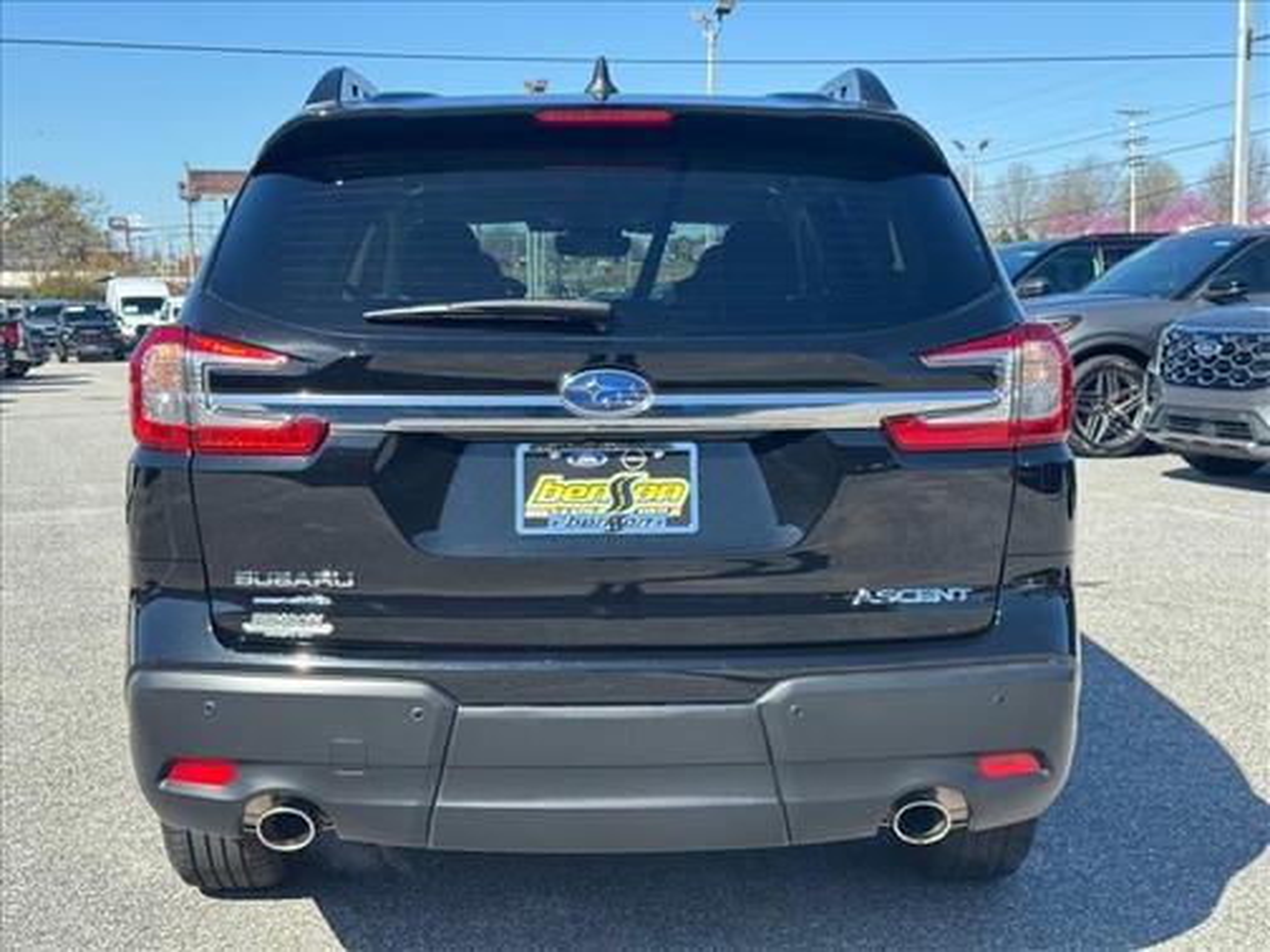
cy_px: 476
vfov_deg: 30.3
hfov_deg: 39.7
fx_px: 1761
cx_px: 635
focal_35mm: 48
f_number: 1.78
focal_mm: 6.76
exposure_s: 1/1312
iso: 64
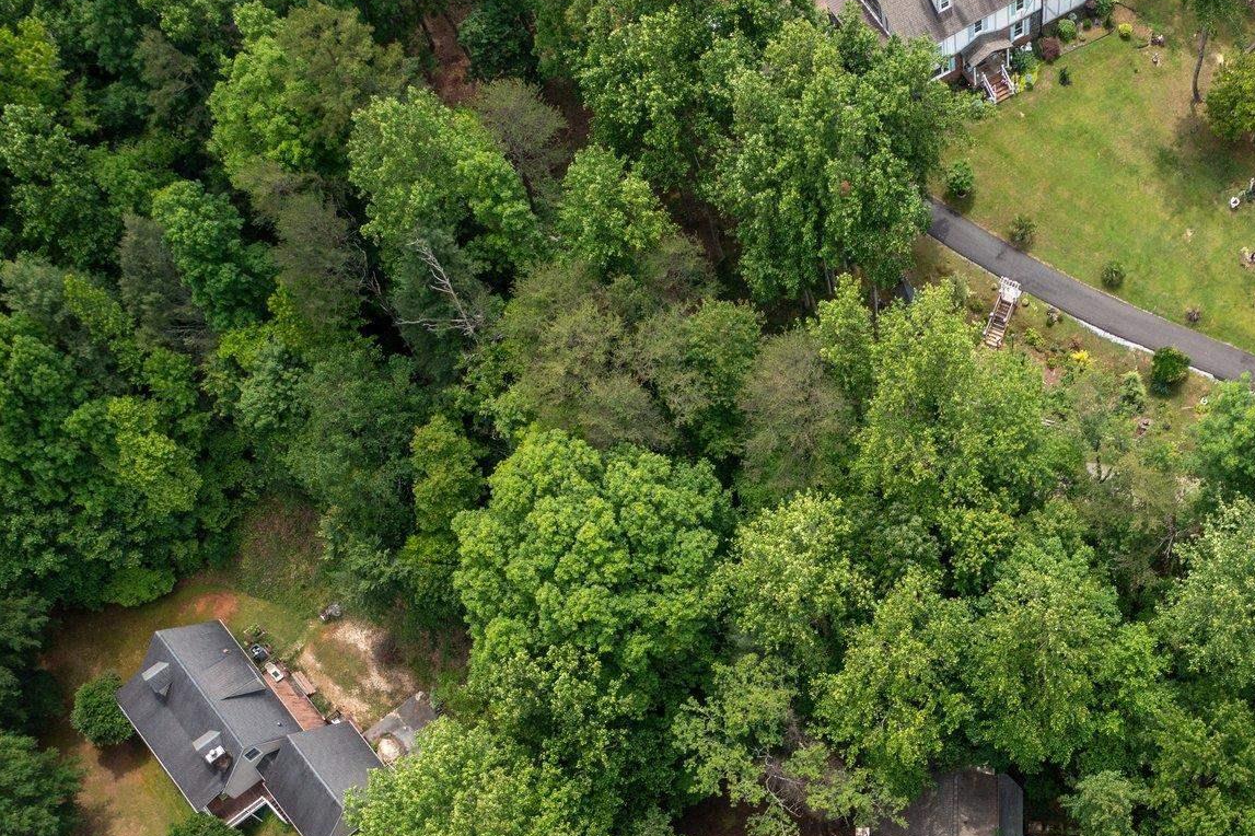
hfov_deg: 38.2
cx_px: 997
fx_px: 1742
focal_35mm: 50
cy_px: 677
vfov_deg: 26.4
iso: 100
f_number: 2.8
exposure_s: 1/240
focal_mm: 10.26
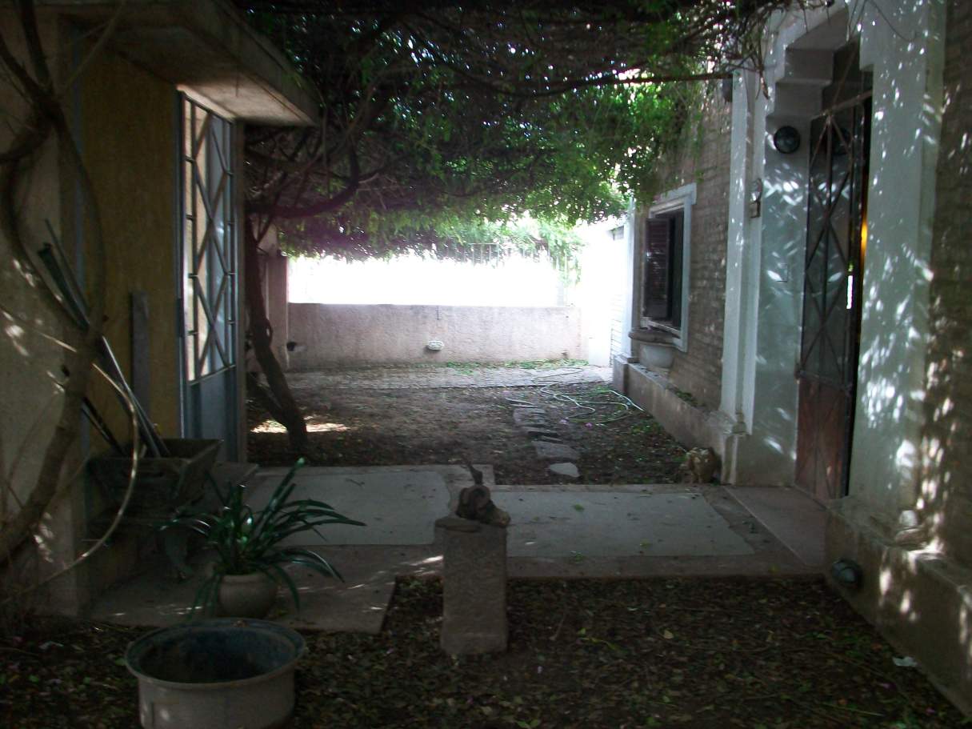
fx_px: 955
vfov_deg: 41.8
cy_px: 364
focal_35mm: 34
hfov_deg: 54.0
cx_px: 486
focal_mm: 5.7
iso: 160
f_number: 2.8
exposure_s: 1/60
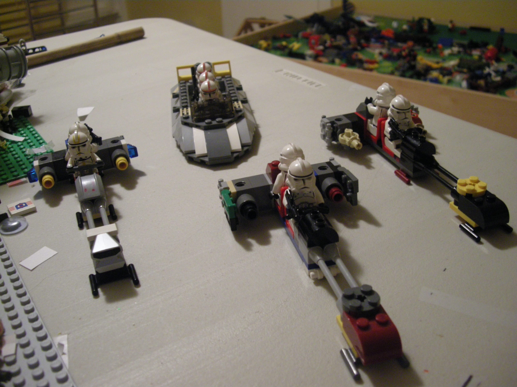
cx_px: 258
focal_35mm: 37
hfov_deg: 50.1
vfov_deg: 38.7
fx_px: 553
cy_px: 194
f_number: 2.8
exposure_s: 1/11
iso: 400
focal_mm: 7.9
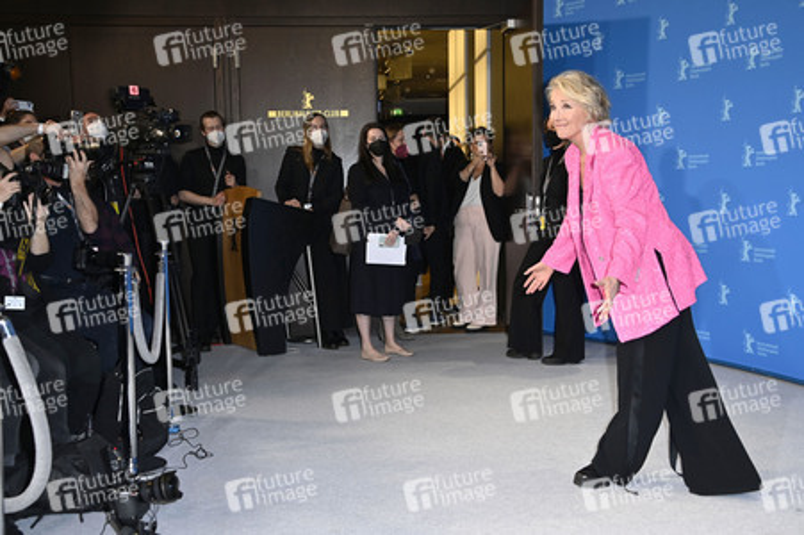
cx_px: 402
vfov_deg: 31.8
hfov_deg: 46.4
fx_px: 937
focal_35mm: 42
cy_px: 268
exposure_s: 1/200
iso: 1600
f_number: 5.6
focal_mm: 42
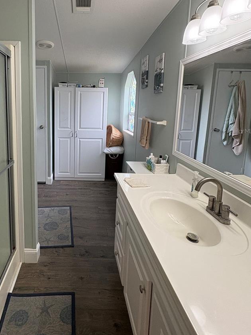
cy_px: 131
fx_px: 193
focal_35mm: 20
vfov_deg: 80.6
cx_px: 77
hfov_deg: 63.7
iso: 160
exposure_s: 1/120
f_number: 2.2
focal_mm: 2.22
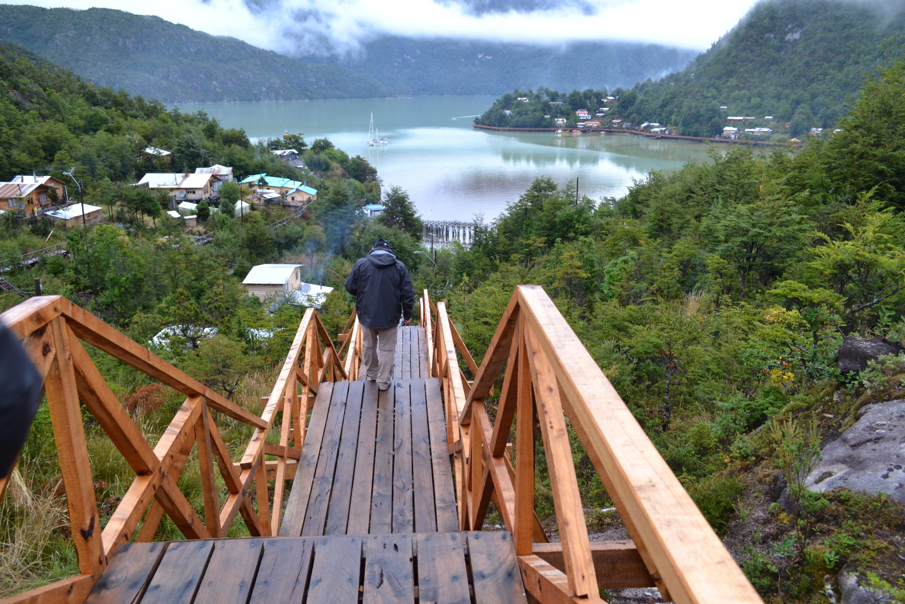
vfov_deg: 47.9
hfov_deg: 67.4
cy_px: 302
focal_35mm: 27
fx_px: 679
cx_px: 452
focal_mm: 18
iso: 400
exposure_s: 1/100
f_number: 5
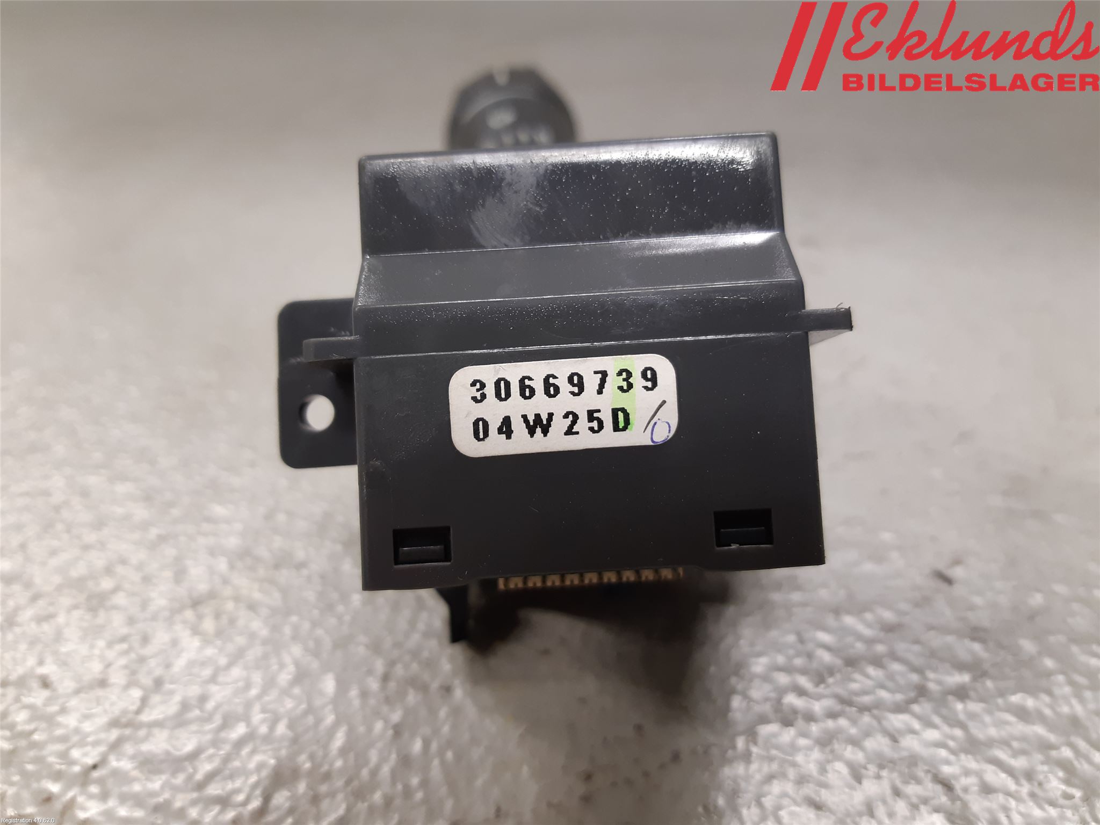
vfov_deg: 53.1
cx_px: 550
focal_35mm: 26
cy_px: 412
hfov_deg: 67.3
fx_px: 826
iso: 125
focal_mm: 3.93
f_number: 1.7
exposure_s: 1/50
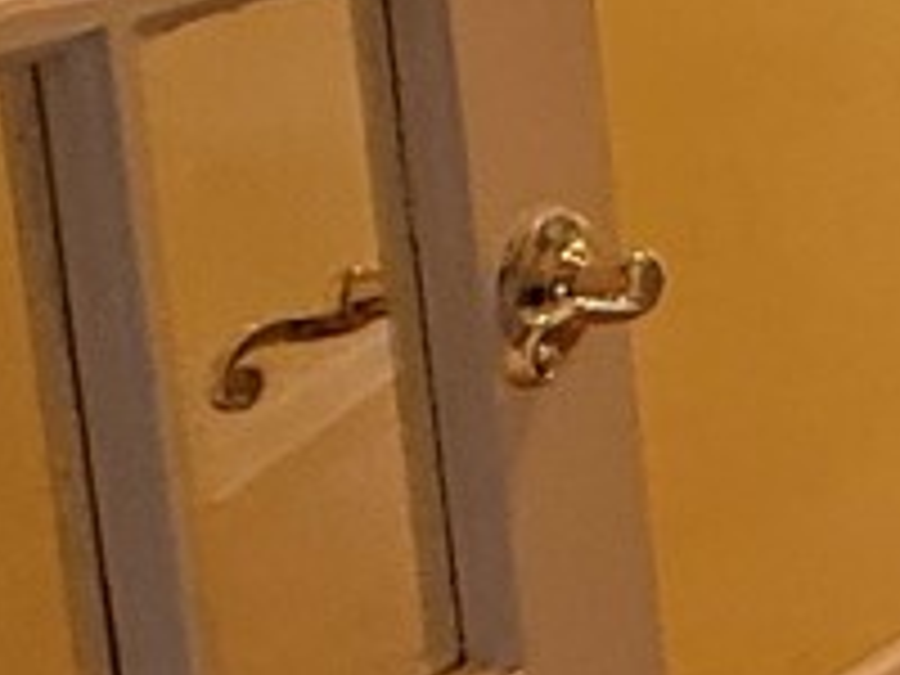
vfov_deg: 12.8
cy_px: -207
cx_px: 2340
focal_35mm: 112
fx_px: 2912
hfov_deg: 12.5
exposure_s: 1/60
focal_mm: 2.22
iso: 200
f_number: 2.2
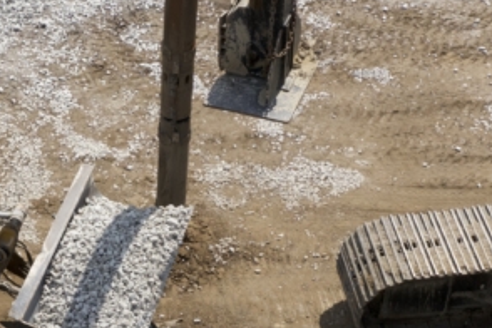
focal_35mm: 98
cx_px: 147
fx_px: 1339
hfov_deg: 20.7
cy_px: 239
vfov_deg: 13.9
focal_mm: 10.26
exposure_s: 1/200
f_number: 5
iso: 100
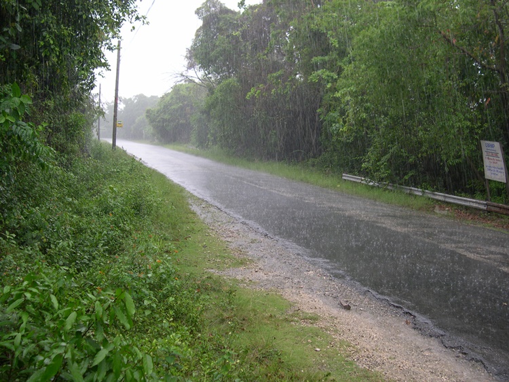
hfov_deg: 49.0
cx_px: 254
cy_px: 191
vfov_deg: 37.7
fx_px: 559
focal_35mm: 38
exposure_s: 1/162
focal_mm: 8
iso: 100
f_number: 2.8
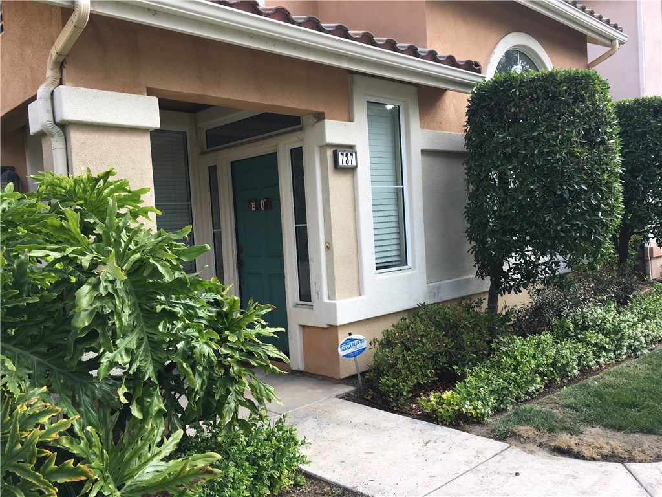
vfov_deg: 48.2
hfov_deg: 61.7
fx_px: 555
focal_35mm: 29
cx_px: 331
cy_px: 248
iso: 25
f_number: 2.2
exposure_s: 1/243
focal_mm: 4.15
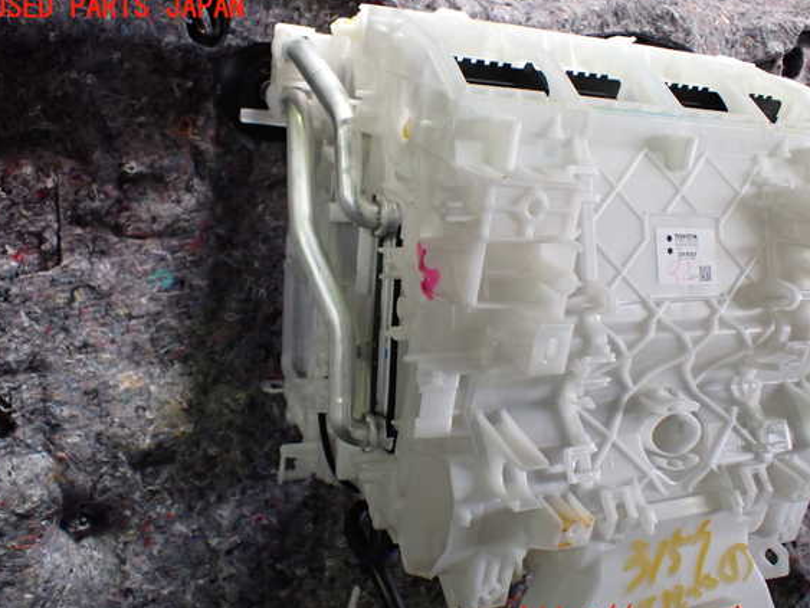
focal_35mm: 32
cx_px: 414
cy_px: 314
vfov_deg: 44.1
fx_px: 749
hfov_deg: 56.8
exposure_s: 1/125
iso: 400
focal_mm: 5.4
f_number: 2.3
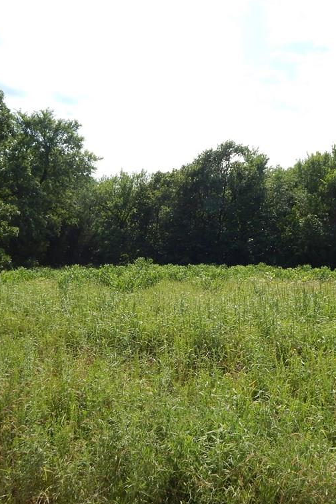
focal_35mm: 31
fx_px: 434
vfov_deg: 60.3
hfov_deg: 42.2
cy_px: 251
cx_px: 195
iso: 125
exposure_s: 1/500
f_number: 6
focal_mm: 4
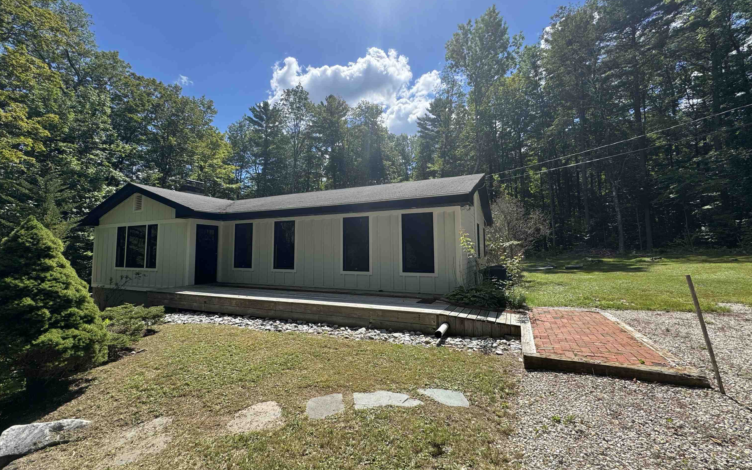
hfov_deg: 101.5
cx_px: 373
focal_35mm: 15
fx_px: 307
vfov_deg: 74.8
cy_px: 230
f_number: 2.2
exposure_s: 1/1034
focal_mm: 2.22
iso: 40
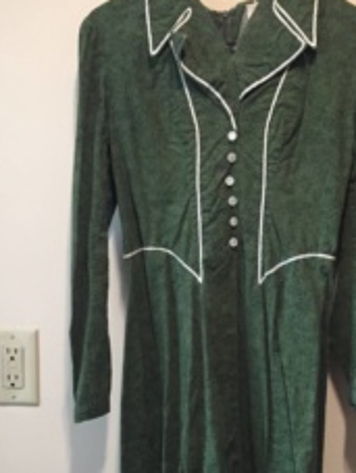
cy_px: 356
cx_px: 248
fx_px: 697
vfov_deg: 36.5
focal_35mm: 51
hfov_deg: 28.4
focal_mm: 4.15
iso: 250
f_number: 2.2
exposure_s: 1/30
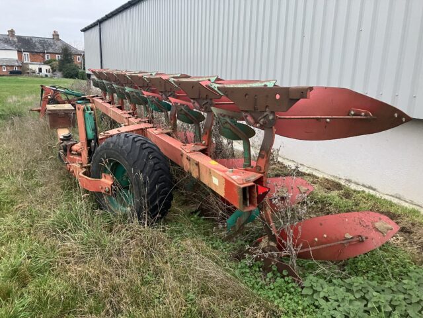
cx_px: 212
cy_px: 159
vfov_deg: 49.7
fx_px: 342
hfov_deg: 63.4
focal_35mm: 28
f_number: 1.8
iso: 320
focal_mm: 3.99
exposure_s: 1/60
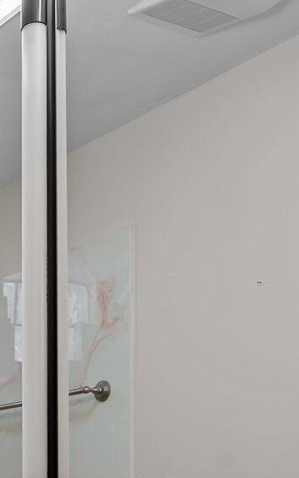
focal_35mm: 72
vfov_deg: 26.1
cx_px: -194
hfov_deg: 16.1
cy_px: 549
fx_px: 936
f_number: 8
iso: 400
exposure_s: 1/4
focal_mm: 19.2
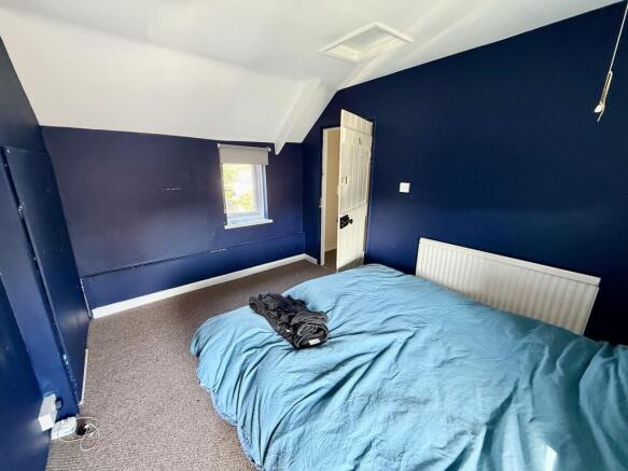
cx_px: 314
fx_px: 254
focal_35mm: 14
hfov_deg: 102.1
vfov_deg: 85.7
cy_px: 236
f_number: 2.2
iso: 400
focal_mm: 2.22
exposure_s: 1/60
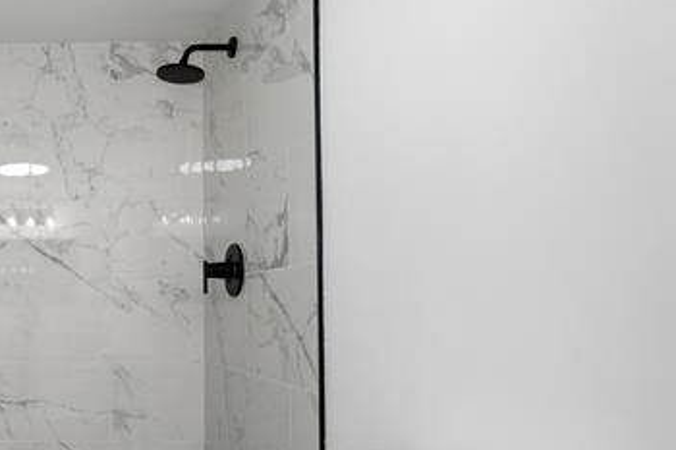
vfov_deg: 40.2
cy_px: 322
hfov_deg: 49.9
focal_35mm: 32
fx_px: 601
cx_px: 29
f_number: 9
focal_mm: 14
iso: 640
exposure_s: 1/25
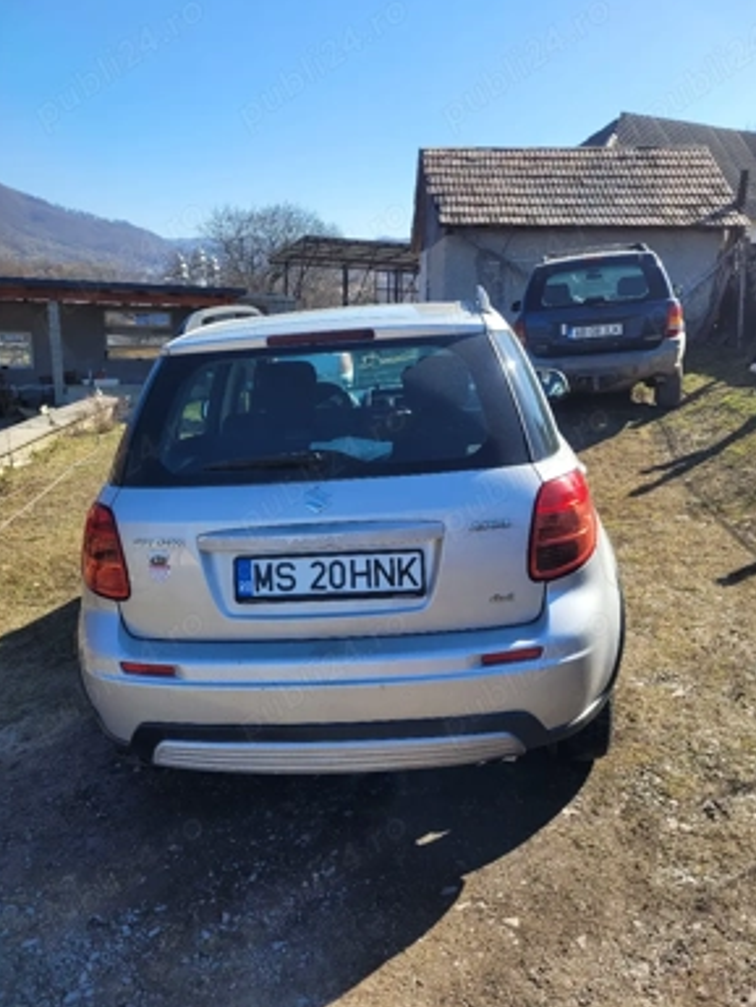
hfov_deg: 51.4
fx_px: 786
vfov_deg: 65.3
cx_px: 374
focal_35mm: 27
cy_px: 502
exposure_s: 1/1429
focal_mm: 5.4
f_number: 1.8
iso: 40
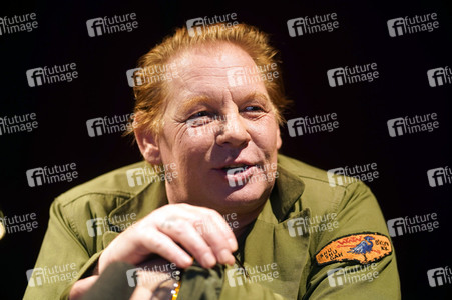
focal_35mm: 85
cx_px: 226
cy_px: 150
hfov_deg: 23.9
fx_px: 1066
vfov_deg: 16.0
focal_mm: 85
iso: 640
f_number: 2.5
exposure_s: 1/200
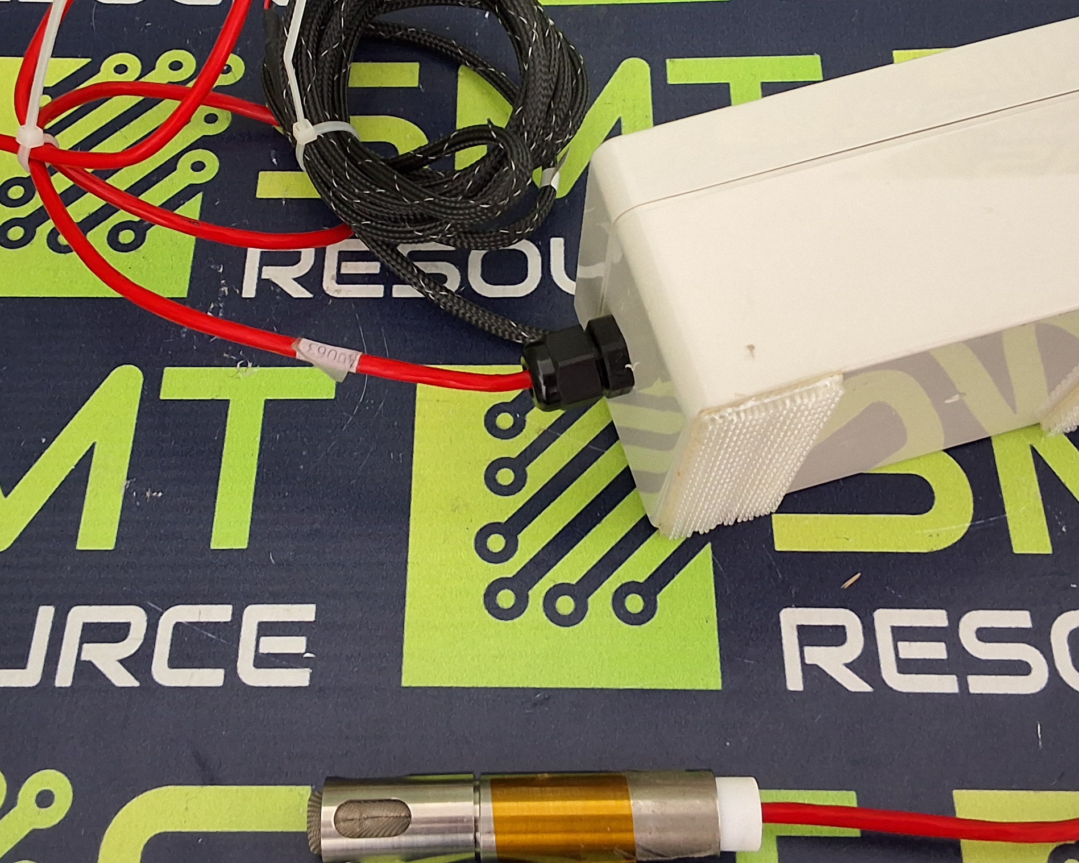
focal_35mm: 47
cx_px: 504
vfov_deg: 31.6
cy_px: 242
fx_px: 1501
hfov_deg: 39.5
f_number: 1.9
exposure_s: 1/24
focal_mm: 2.91
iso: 250
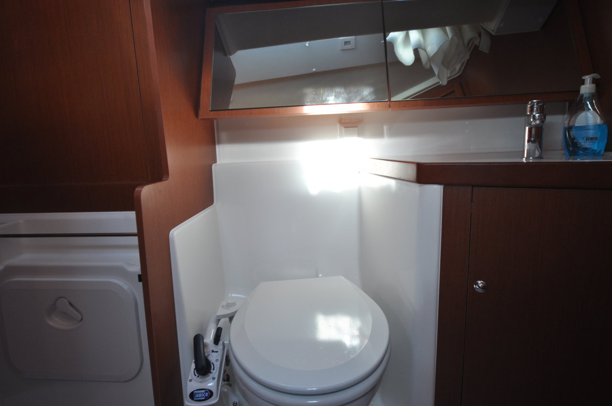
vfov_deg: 67.2
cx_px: 306
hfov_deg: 90.1
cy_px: 203
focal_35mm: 18
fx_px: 306
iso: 450
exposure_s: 1/60
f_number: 4.5
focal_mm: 12
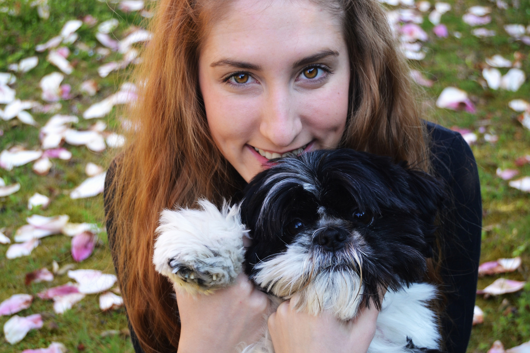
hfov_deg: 31.9
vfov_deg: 21.6
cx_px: 265
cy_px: 176
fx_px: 927
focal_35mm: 63
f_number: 5.6
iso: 280
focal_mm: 42
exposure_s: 1/125
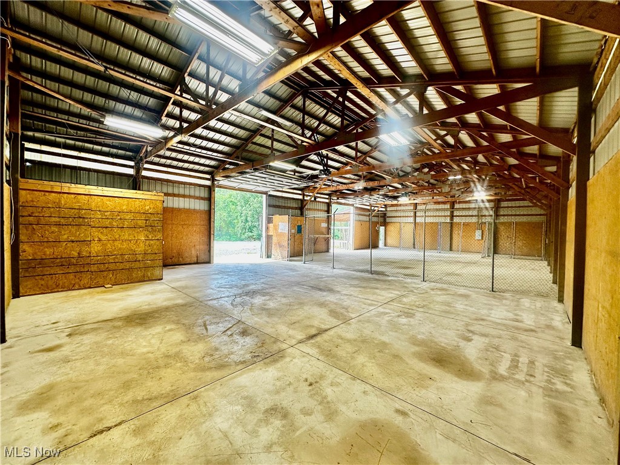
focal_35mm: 14
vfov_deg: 85.7
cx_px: 310
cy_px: 232
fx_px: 251
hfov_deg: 102.1
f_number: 2.2
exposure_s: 1/99
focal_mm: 2.22
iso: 50
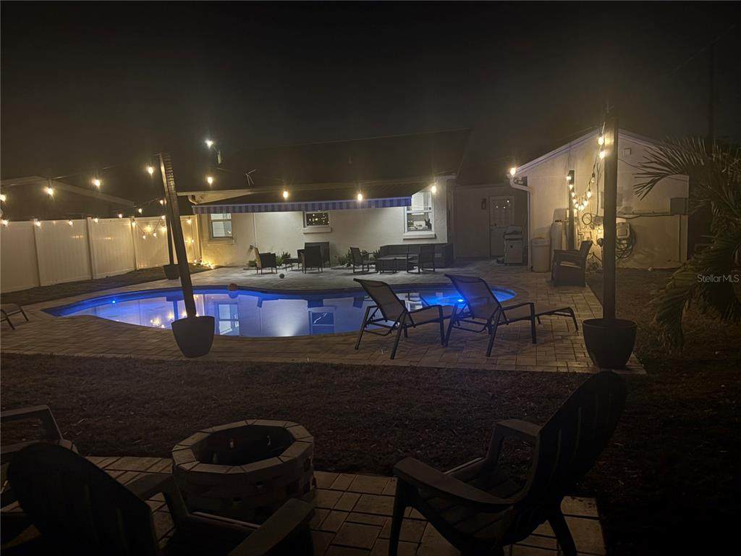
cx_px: 370
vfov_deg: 53.1
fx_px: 557
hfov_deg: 67.3
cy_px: 278
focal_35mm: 26
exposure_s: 1/30
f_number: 1.6
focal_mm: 5.96
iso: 800
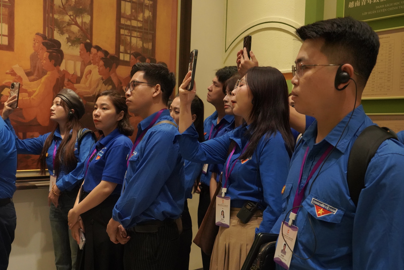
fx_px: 404
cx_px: 202
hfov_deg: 53.1
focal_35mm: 36
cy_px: 135
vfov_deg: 36.9
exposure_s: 1/125
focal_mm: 36
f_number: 7.1
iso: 10000
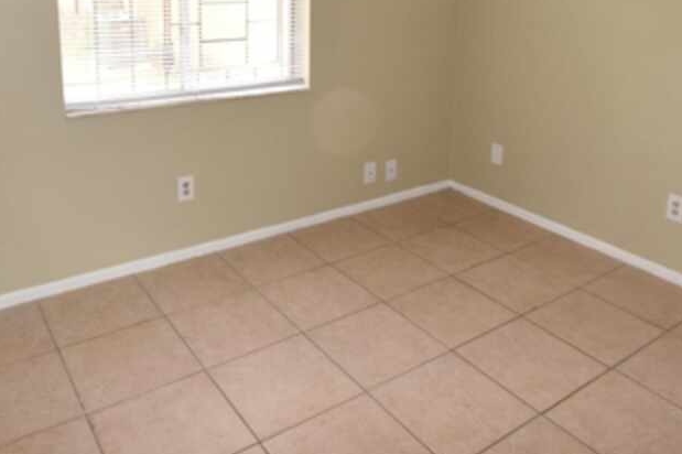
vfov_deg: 40.4
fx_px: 587
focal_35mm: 31
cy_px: 85
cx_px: 349
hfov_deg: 60.3
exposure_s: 1/100
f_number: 5
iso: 800
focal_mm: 10
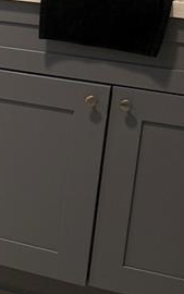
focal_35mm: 113
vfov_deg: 18.2
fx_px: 906
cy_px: 52
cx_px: -219
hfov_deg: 10.4
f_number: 1.78
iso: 100
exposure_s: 1/60
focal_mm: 6.76
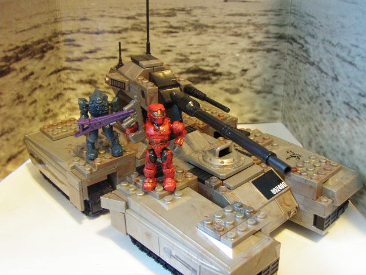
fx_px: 402
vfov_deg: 37.7
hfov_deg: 49.0
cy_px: 138
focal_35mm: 38
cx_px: 183
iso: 250
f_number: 3.5
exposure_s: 1/2
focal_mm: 6.7
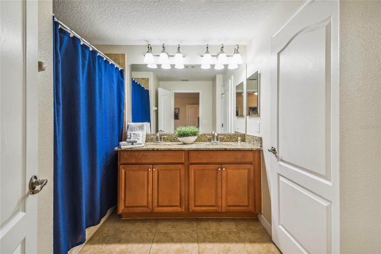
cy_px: 127
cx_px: 190
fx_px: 159
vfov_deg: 77.3
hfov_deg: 100.4
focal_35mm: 15
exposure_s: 1/5
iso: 100
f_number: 7.1
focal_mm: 10
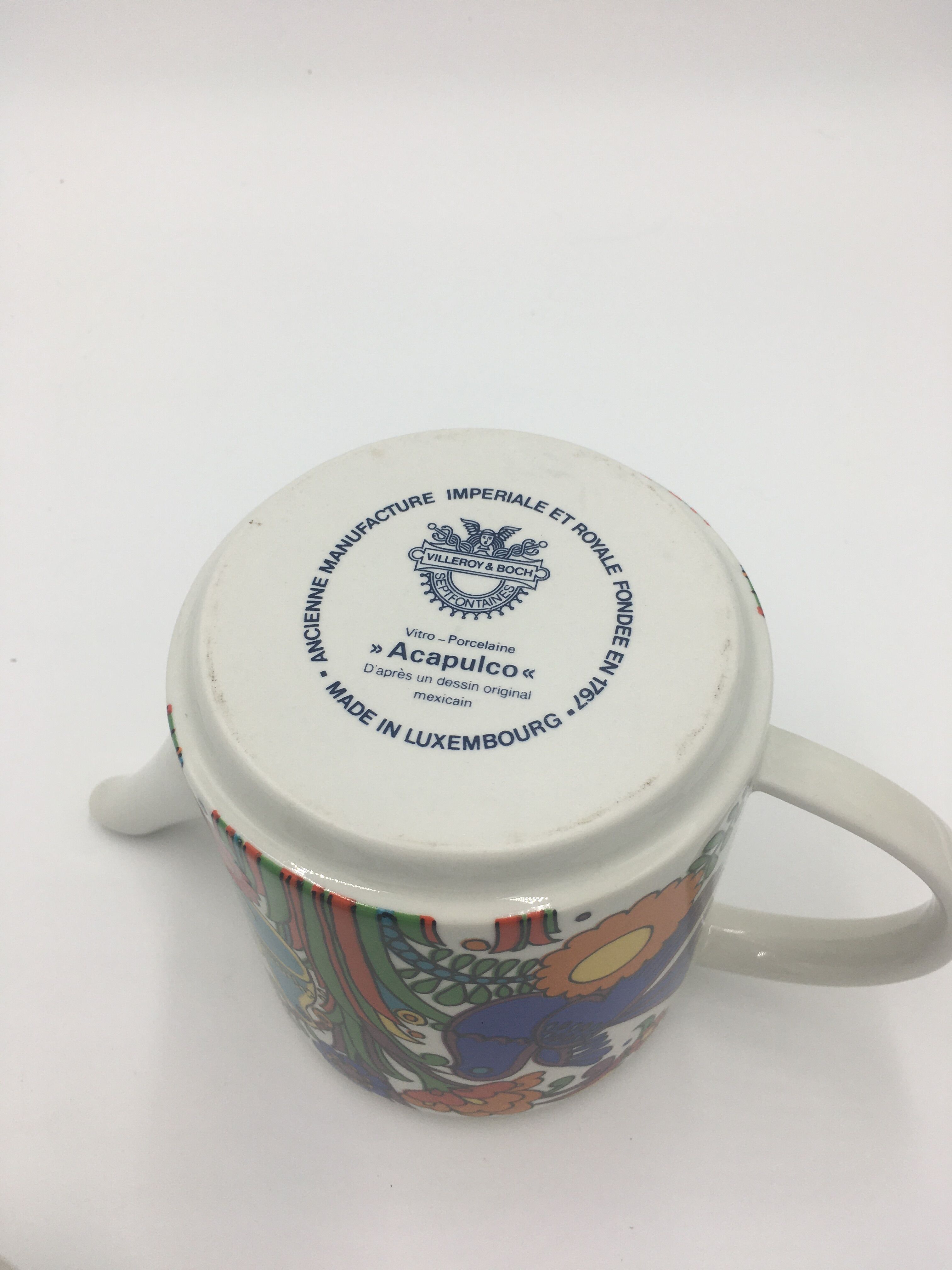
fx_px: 1063
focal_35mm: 29
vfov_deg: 61.7
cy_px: 635
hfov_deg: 48.2
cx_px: 476
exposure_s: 1/299
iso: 25
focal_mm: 4.15
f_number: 2.2
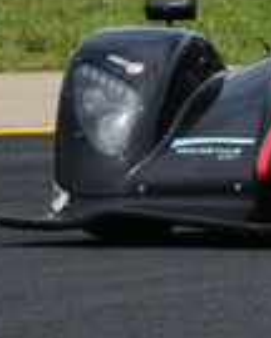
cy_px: -93
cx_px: 524
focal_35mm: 2415
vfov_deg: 0.8
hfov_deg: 0.6
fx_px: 24212
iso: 320
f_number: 11
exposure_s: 1/640
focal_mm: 290
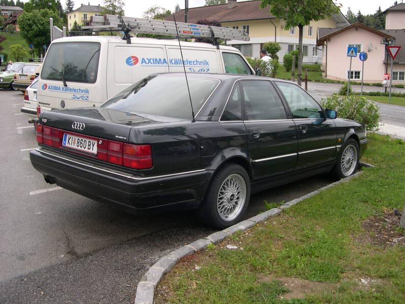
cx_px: 202
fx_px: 445
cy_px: 152
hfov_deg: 49.0
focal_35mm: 38
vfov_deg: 37.7
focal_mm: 8
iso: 100
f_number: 7.6
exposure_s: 1/84.1
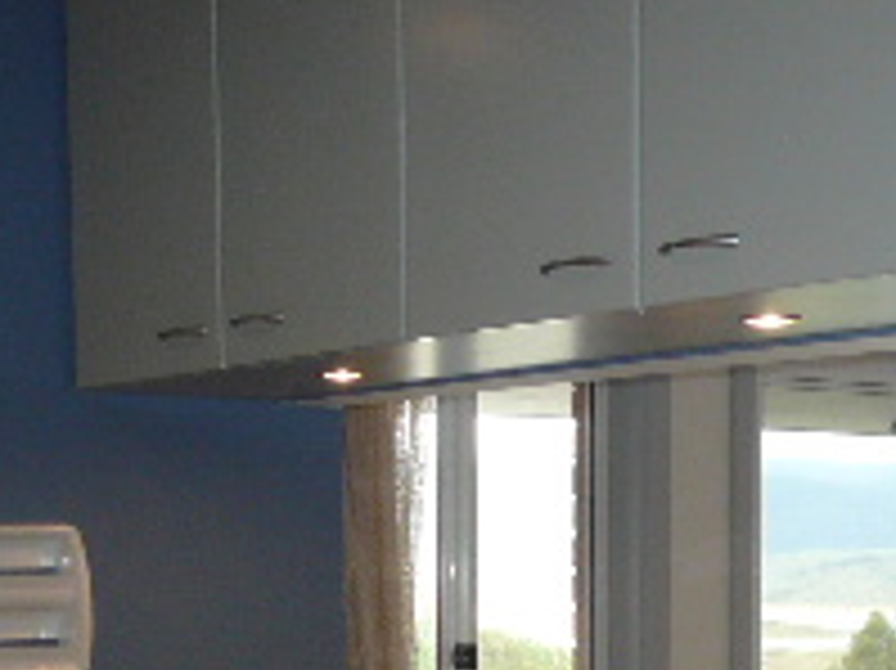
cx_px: 554
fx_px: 2328
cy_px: 1034
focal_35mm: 90
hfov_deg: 21.7
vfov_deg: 15.1
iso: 100
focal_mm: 4.6
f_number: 2.8
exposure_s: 1/30
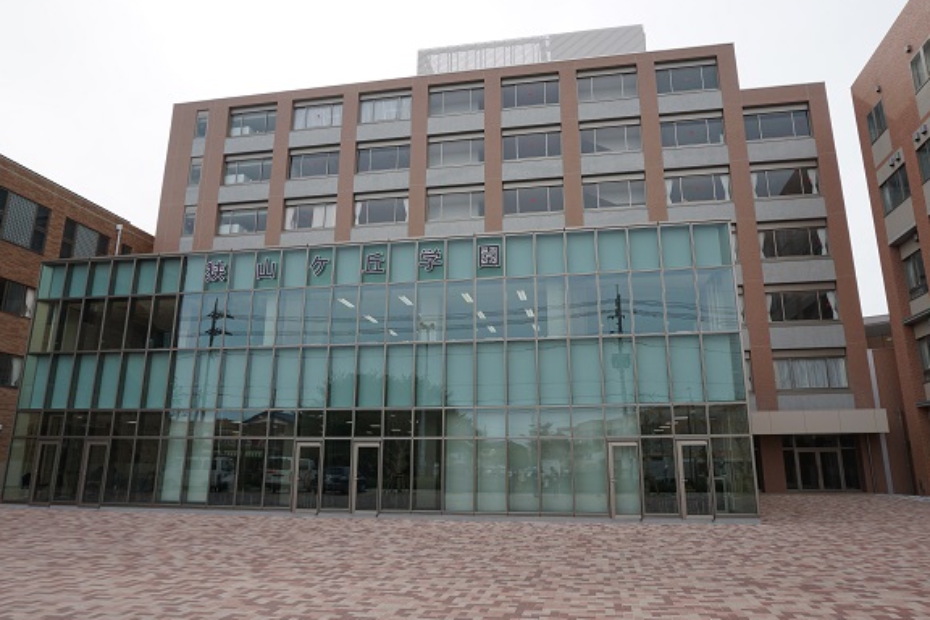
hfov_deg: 71.5
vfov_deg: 51.3
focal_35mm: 25
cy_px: 299
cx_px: 470
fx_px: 646
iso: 100
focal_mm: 16
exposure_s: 1/160
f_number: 9
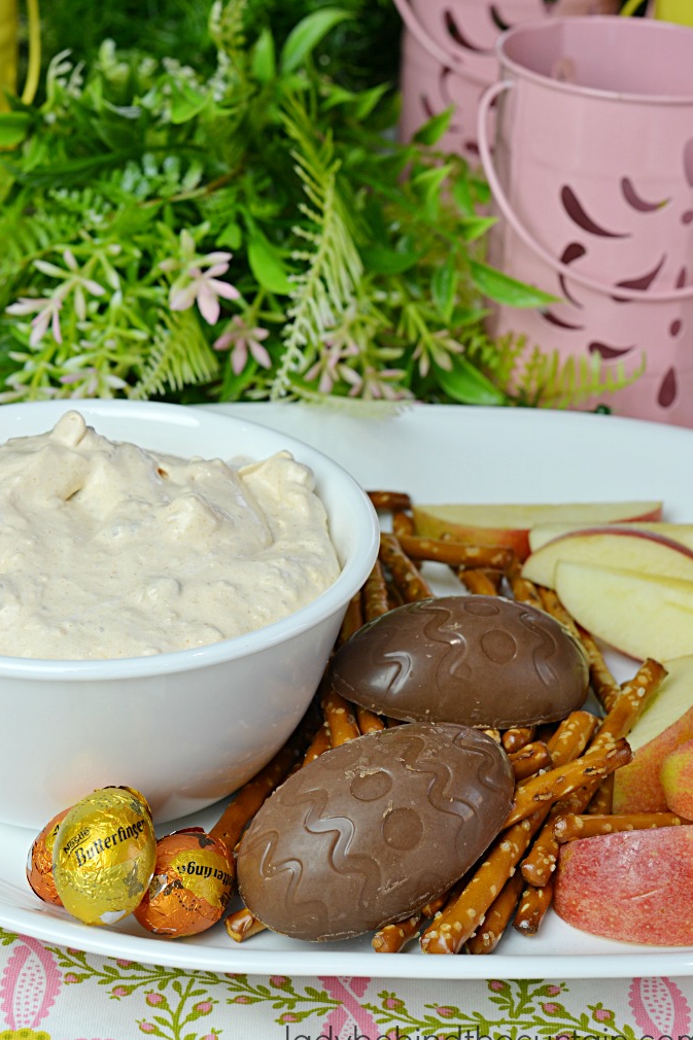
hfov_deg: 17.5
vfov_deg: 26.0
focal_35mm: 78
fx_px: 2253
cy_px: 521
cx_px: 349
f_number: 10
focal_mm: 50
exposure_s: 1/13
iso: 100
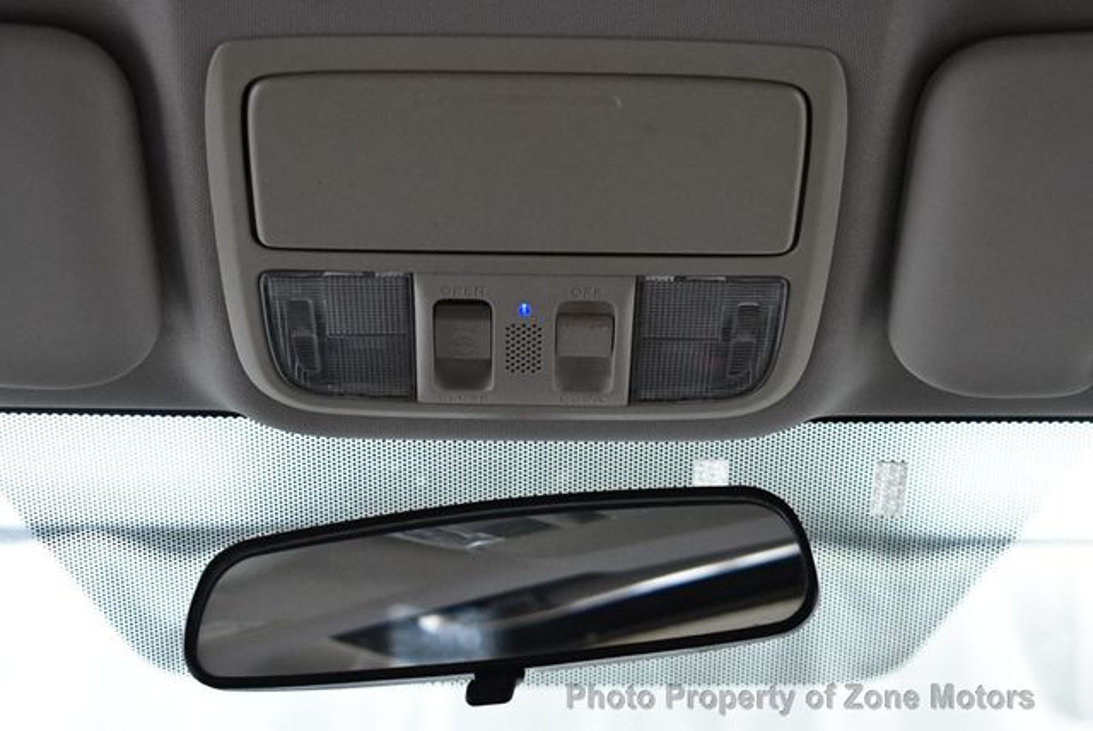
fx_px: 2735
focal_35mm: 90
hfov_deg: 22.6
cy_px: 366
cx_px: 546
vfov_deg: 15.2
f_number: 5
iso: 3200
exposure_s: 1/100
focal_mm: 45
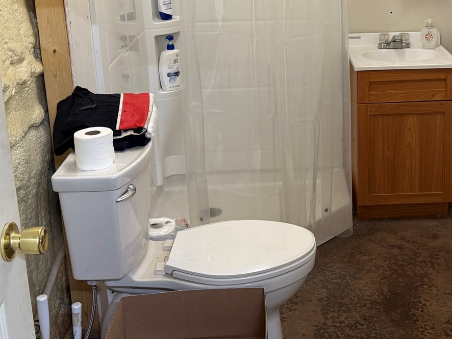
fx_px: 679
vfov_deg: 27.6
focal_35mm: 52
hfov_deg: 36.2
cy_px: 77
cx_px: 319
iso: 250
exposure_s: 1/60
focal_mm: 6.76
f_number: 1.78
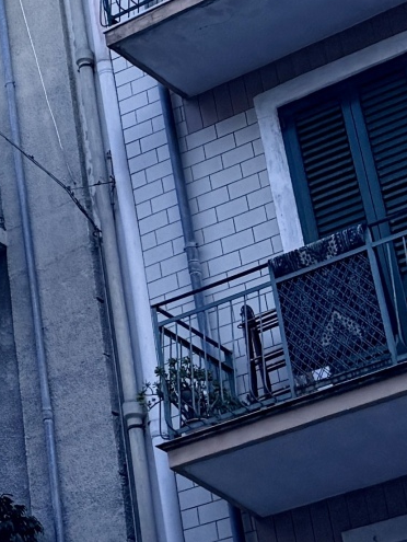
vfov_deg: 15.0
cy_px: -198
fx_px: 1941
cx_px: -496
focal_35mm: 124
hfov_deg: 10.6
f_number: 1.78
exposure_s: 1/920
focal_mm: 6.76
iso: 80
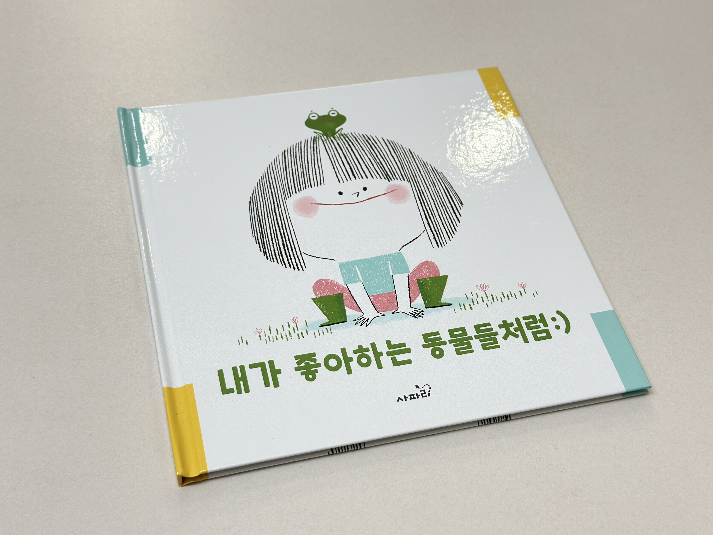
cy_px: 268
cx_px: 356
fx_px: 989
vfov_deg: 30.3
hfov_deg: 39.7
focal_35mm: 48
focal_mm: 6.86
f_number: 1.78
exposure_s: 1/120
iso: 125
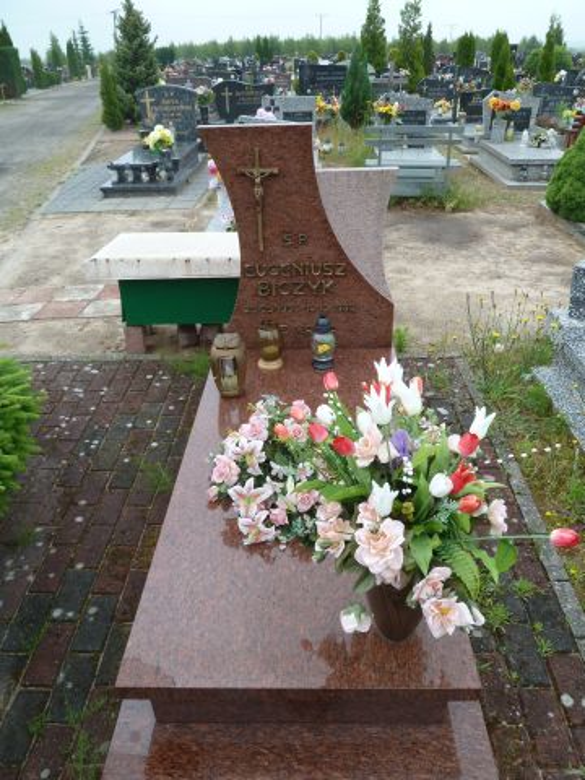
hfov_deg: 54.9
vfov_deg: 69.4
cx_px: 292
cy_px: 390
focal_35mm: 25
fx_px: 563
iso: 80
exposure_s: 1/125
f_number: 3.5
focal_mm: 4.1
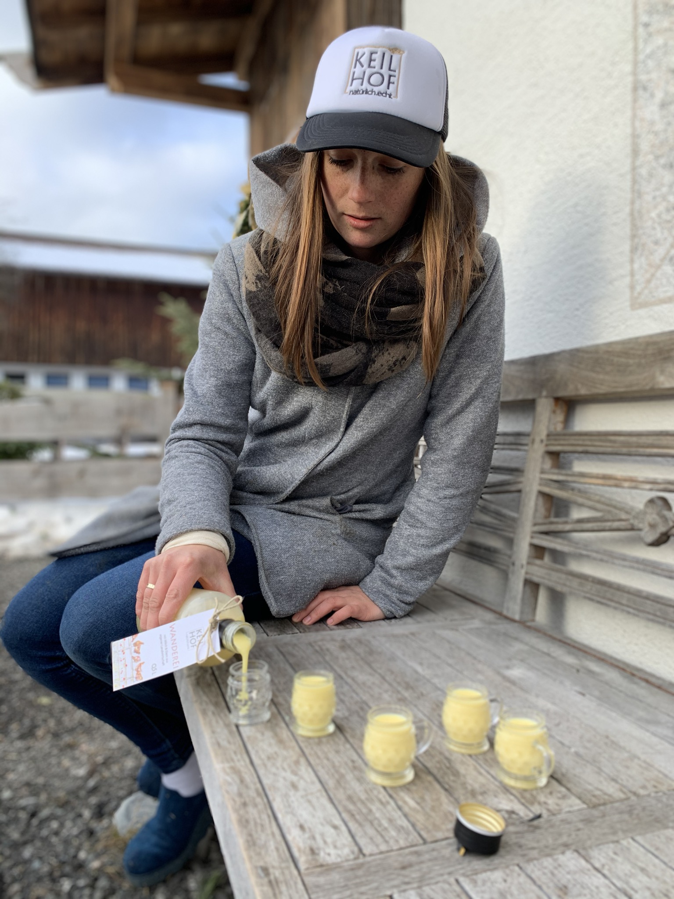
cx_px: 337
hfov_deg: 53.1
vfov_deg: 67.3
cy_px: 450
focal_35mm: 26
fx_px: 675
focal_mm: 4.25
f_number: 1.8
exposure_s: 1/129
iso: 25
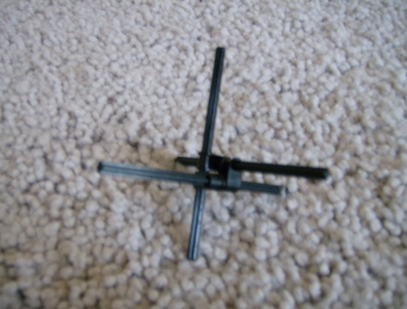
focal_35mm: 36
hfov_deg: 51.1
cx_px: 204
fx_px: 425
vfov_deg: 40.0
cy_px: 154
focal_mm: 6
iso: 200
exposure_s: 1/7.62
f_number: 2.8
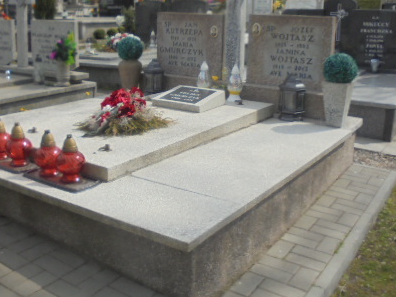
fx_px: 480
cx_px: 162
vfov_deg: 34.2
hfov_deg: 44.6
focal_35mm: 42
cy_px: 111
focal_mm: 4.6
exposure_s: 1/125
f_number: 11.5
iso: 100
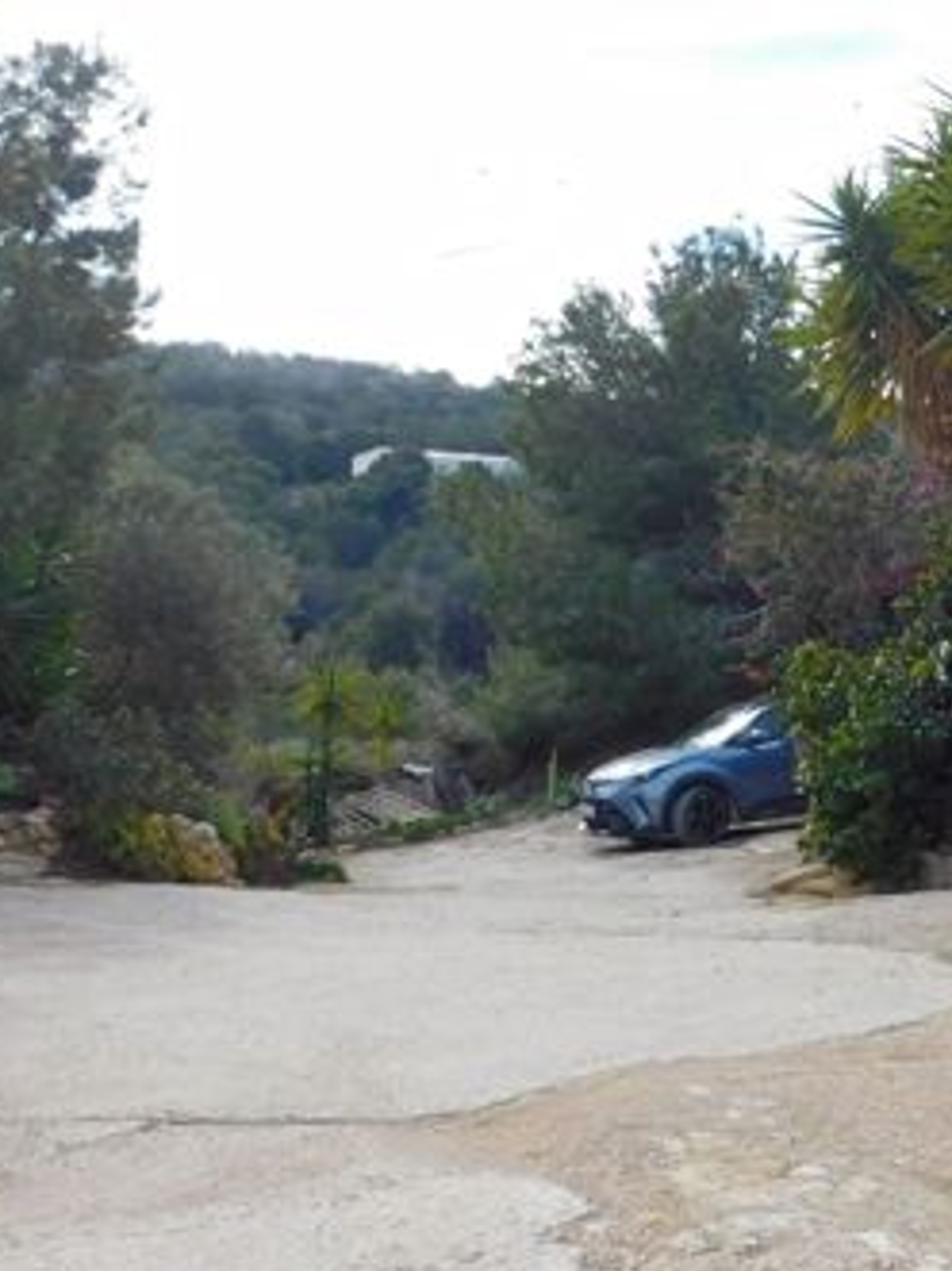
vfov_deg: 38.9
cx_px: 1081
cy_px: 584
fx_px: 1798
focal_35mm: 49
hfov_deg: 26.9
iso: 125
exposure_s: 1/1000
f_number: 3
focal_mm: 4
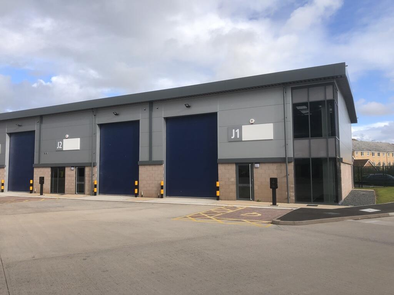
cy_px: 148
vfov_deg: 49.7
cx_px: 197
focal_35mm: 28
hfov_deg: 63.4
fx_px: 319
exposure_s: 1/1453
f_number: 1.8
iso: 20
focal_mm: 3.99
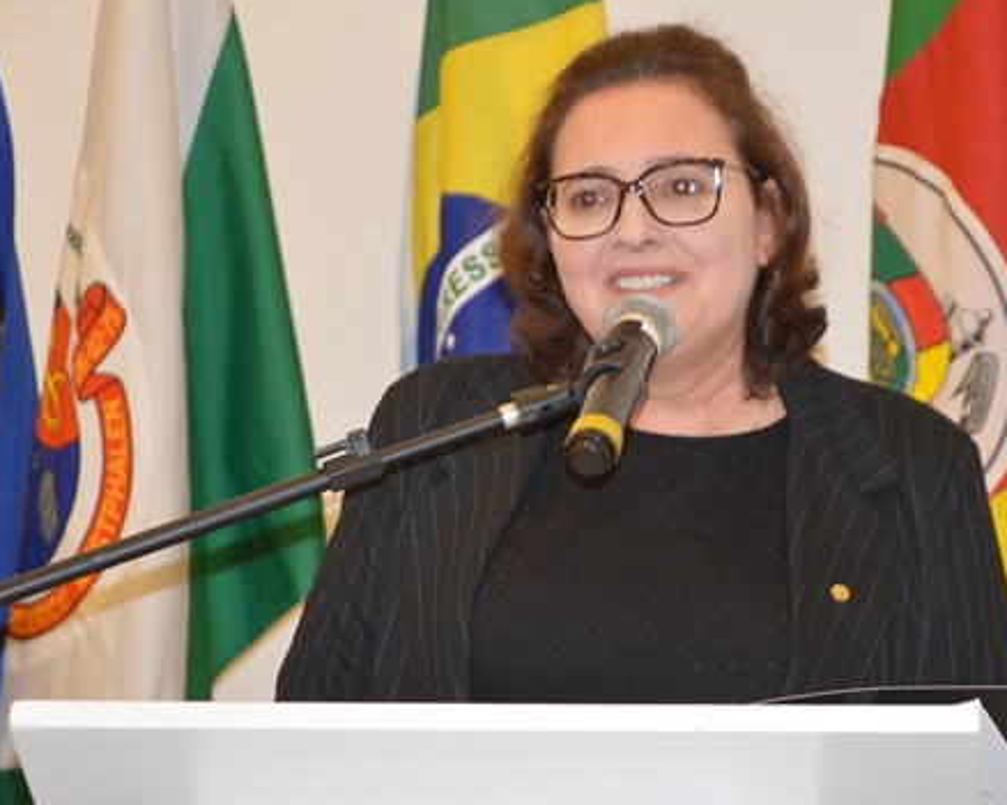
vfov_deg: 8.2
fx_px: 5630
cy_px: 417
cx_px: 575
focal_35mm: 189
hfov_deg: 10.2
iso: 2800
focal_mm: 98
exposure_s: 1/60
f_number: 5.6
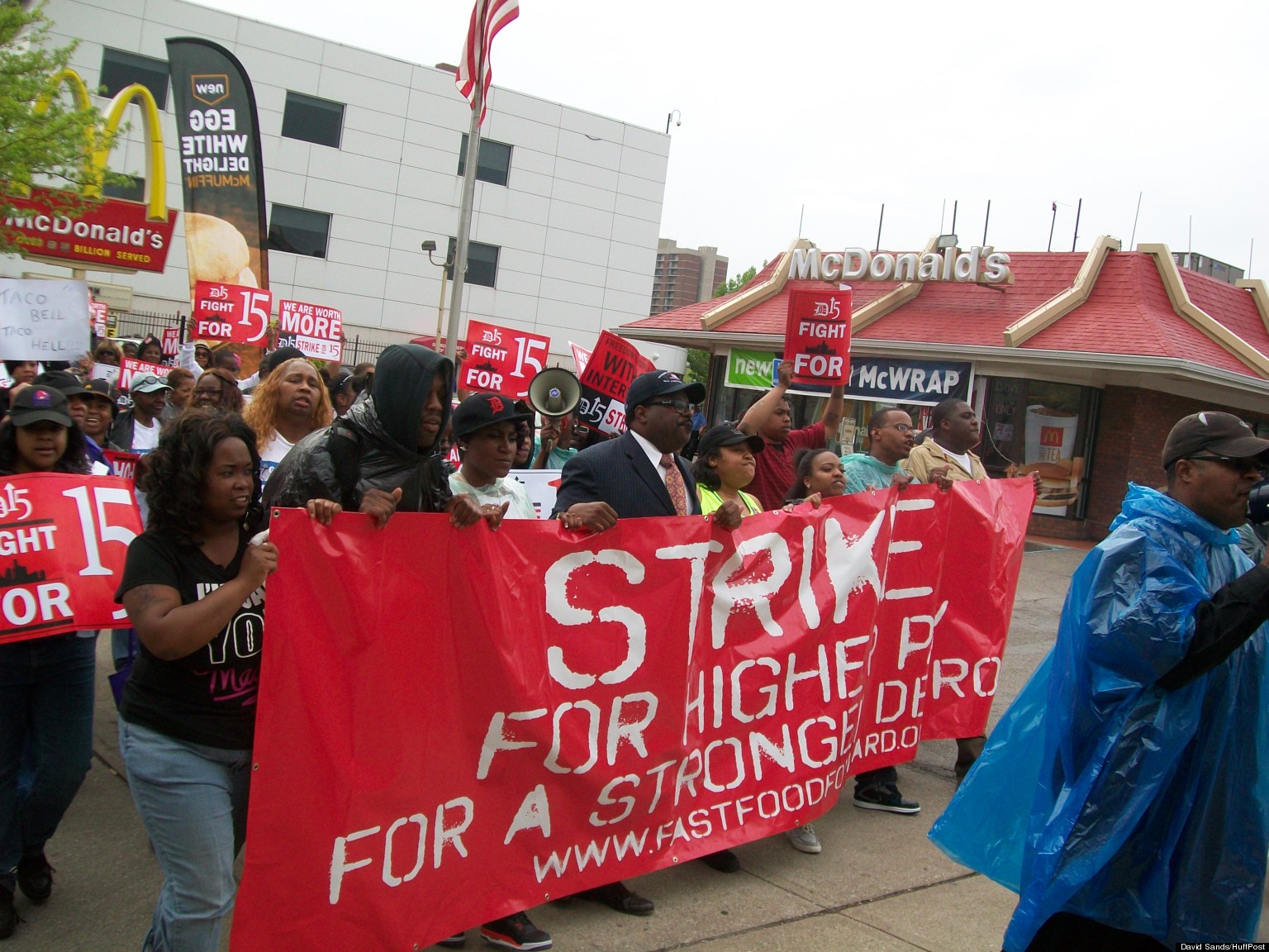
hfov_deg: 51.4
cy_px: 476
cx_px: 634
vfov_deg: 39.7
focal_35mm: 36
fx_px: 1320
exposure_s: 1/640
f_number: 2.7
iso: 64
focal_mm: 6
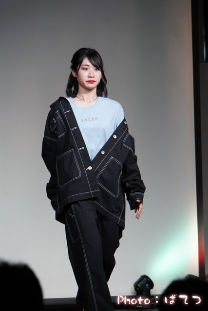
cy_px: 156
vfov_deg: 6.9
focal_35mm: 300
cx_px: 104
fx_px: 2598
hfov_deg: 4.6
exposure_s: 1/320
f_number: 7.1
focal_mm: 200
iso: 4000
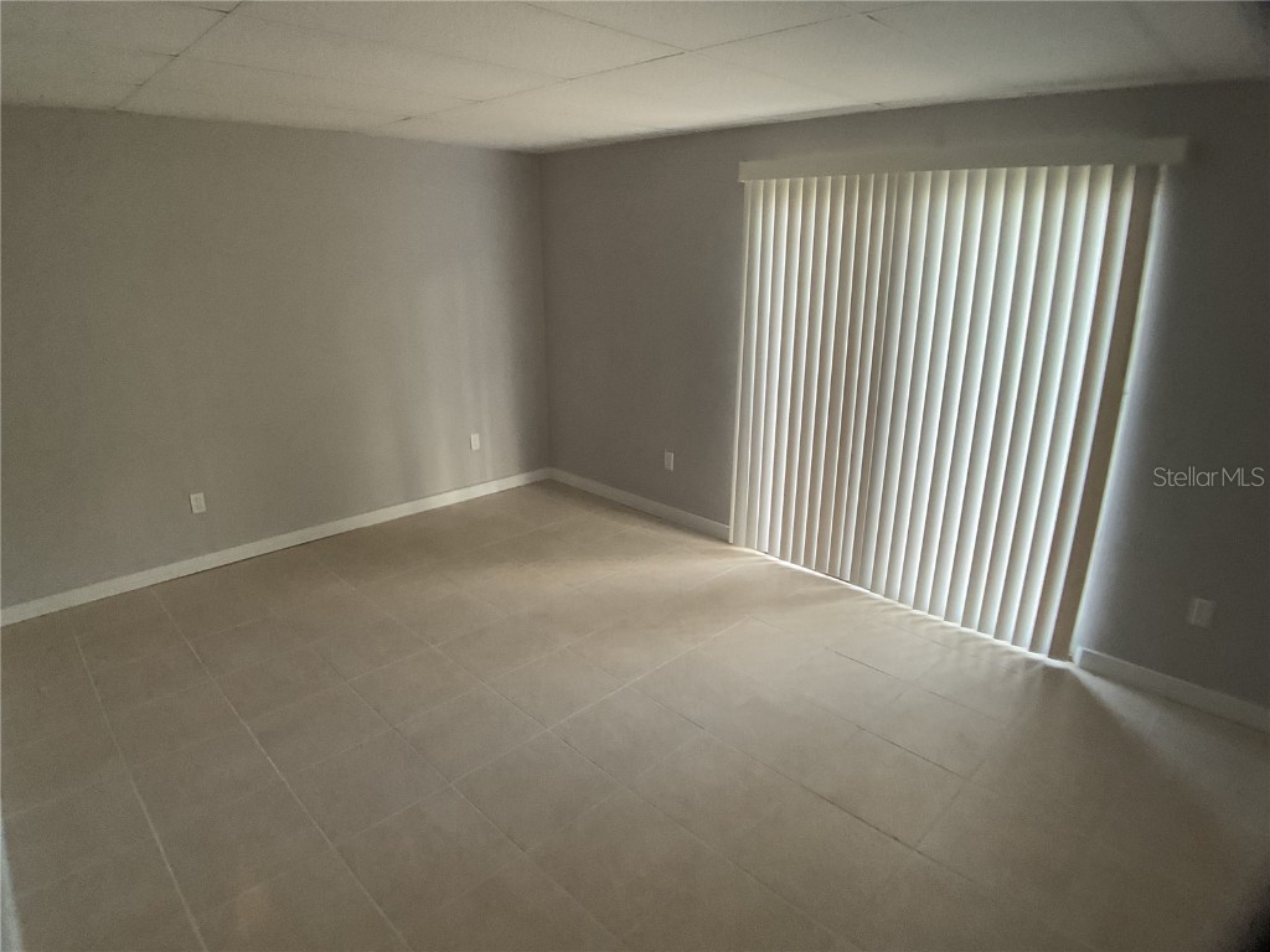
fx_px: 1064
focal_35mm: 29
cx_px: 635
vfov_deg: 48.2
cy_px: 476
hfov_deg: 61.7
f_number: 1.8
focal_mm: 3
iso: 200
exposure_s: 1/60
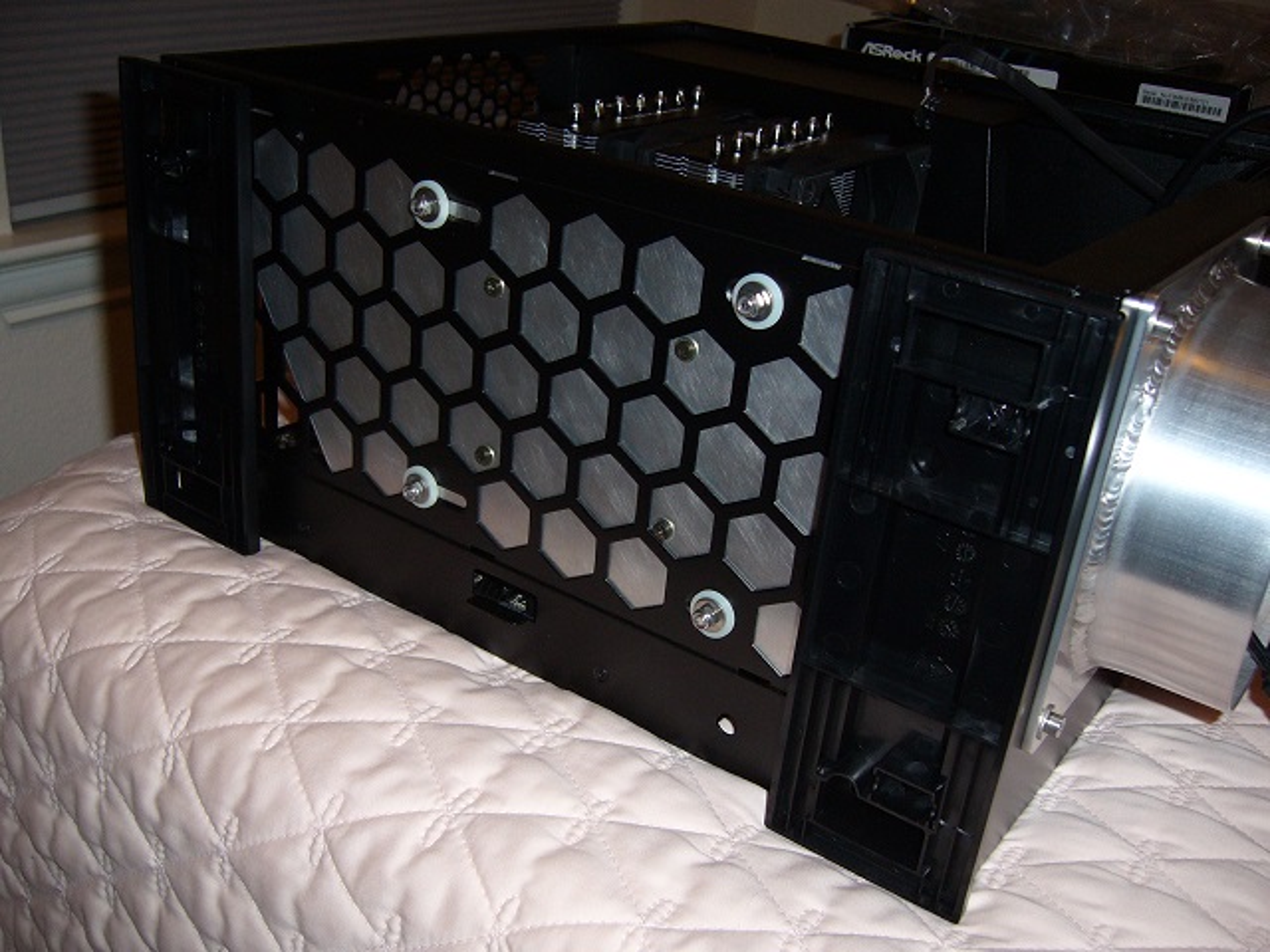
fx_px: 1284
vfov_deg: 40.7
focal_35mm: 35
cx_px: 635
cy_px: 476
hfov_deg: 52.6
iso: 100
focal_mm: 5.8
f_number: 2.8
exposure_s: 1/30
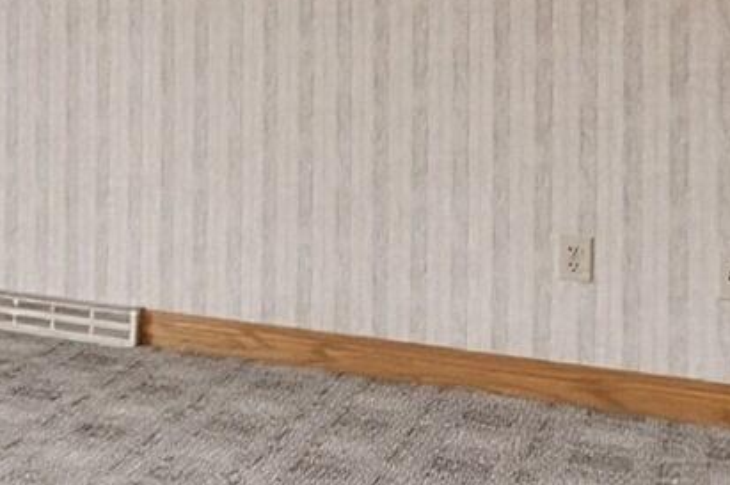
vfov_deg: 17.9
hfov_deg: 18.6
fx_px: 1479
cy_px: -52
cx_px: -712
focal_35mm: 73
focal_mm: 10
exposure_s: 1/100
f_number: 4
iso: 100
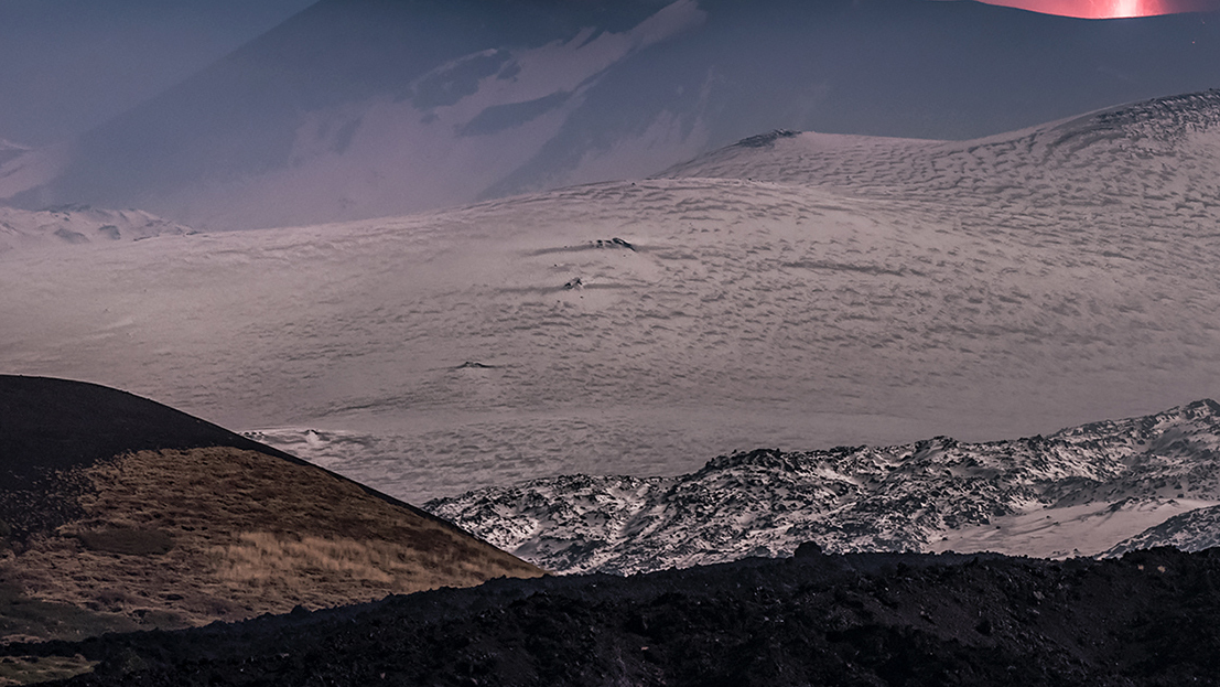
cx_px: 927
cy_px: 102
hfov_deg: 4.5
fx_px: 15433
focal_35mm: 477
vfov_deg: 2.5
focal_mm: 280
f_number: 5.6
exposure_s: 15
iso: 500
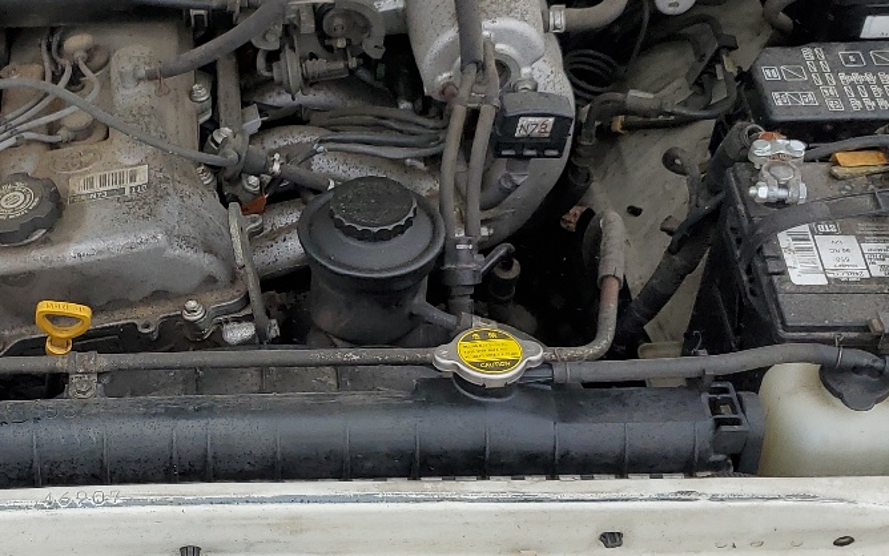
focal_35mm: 66
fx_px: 1600
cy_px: 282
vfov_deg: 19.7
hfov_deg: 30.4
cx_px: 186
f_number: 1.5
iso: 50
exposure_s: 1/556
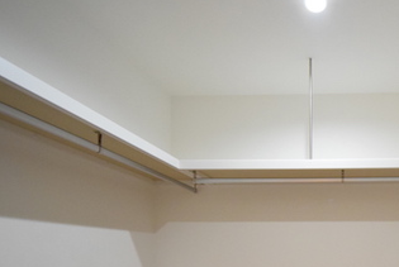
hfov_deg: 64.8
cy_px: 252
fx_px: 266
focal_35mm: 24
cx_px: 337
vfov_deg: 46.6
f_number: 4.5
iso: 3200
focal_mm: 8
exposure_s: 1/125
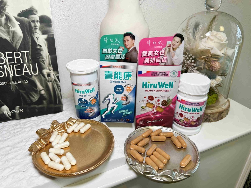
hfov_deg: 67.3
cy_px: 94
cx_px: 126
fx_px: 189
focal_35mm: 26
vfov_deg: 53.1
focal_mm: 5.7
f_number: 1.5
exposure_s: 1/120
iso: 64
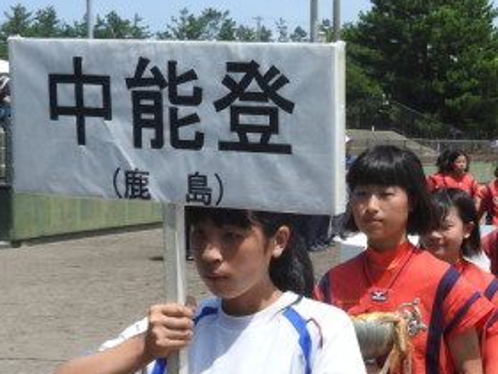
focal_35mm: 96
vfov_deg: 15.4
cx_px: 463
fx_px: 1382
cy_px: 273
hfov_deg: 20.0
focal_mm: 8.1
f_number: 4
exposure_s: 1/1000
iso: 100
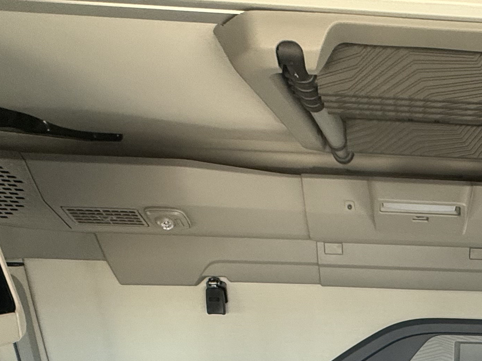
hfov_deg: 41.2
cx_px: 456
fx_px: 571
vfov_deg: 27.3
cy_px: 506
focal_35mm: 41
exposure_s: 1/99
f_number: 2.2
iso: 320
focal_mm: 2.22
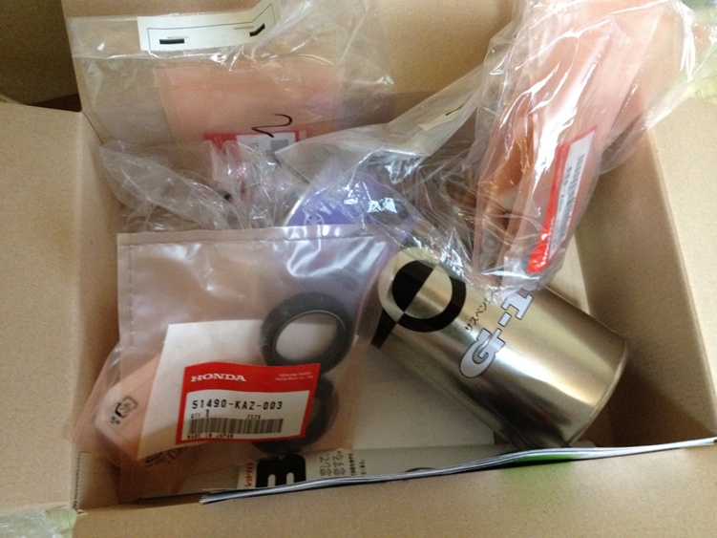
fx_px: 725
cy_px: 269
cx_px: 358
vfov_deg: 40.7
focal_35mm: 35
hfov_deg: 52.6
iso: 400
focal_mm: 4.28
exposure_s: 1/20
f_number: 2.4
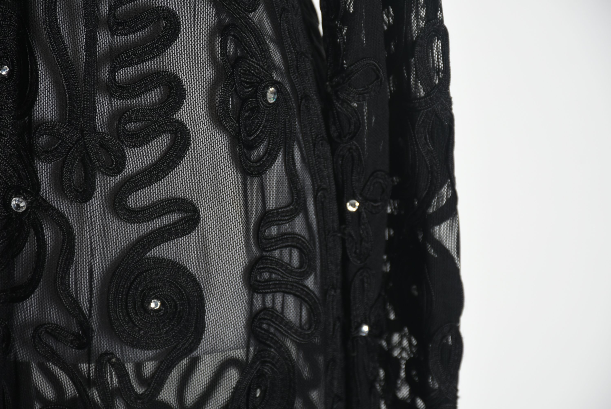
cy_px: 204
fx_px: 3567
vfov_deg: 6.6
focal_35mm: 210
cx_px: 306
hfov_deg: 9.8
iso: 200
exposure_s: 1/125
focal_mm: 140
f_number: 9
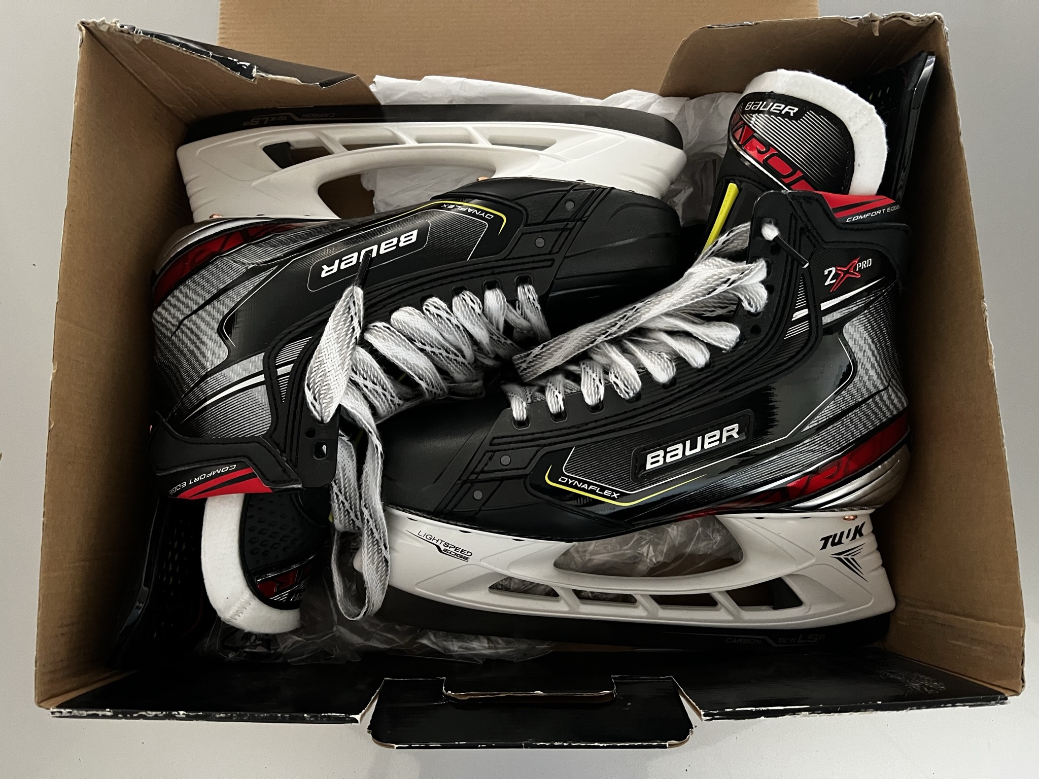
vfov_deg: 53.1
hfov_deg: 67.3
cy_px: 390
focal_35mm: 26
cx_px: 520
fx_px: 780
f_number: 1.5
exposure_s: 1/35
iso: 640
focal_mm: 5.7
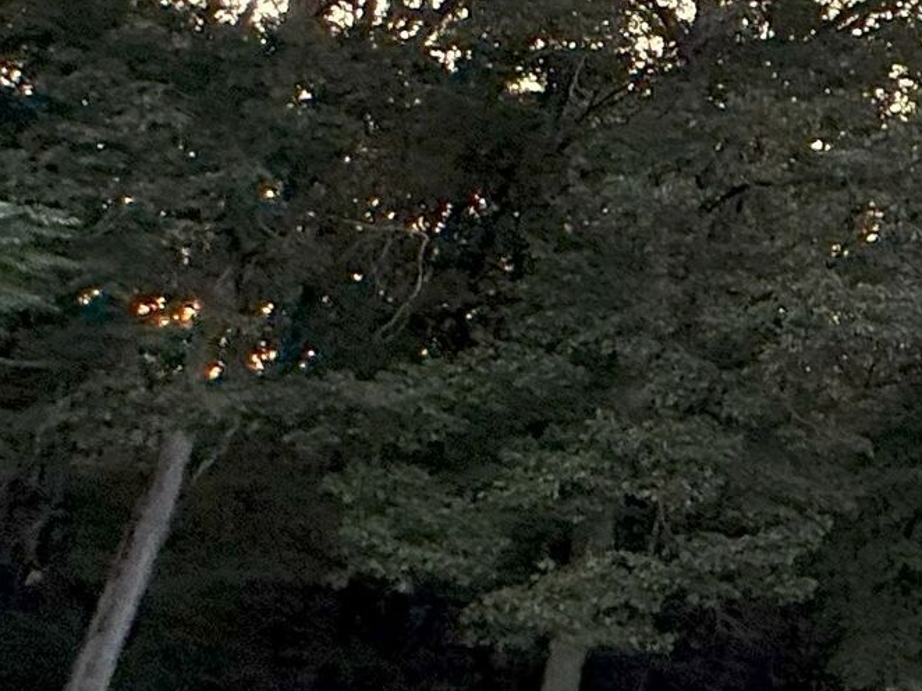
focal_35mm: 65
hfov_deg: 21.0
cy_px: -95
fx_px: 1731
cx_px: 1631
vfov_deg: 21.3
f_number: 2.2
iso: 80
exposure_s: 1/99
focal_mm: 2.22
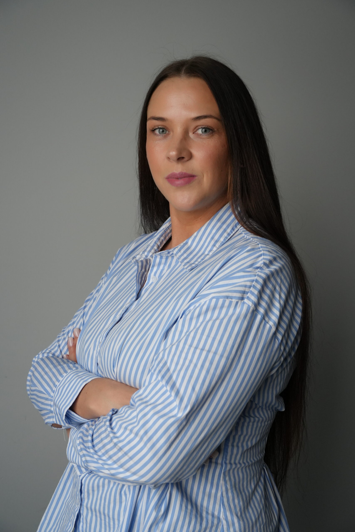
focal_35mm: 51
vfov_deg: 38.9
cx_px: 178
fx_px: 754
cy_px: 266
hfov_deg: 26.5
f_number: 4.5
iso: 1000
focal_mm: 34
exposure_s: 1/160
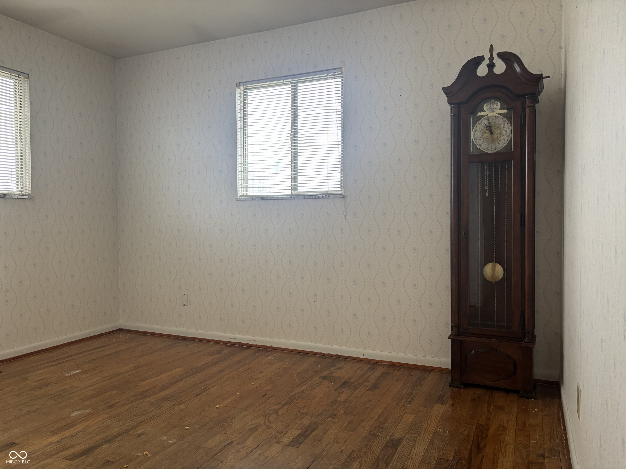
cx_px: 313
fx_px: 470
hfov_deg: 67.3
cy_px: 234
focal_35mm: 26
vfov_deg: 53.1
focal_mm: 5.96
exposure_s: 1/60
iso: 160
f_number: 1.6
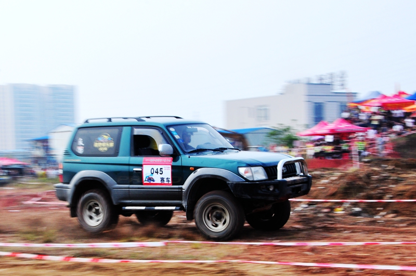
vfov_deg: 25.7
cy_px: 138
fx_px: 606
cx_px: 208
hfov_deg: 37.9
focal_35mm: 52
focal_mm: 35
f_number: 20
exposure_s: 1/60
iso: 200
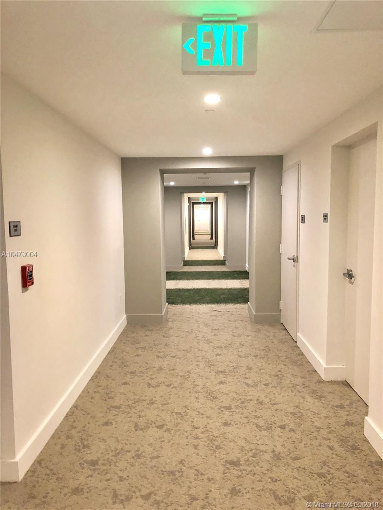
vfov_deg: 63.4
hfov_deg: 49.7
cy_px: 255
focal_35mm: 28
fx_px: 413
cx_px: 192
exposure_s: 1/11
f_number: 1.8
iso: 100
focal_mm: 4
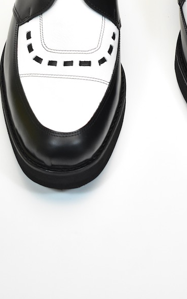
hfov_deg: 11.2
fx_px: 954
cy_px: -11
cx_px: 152
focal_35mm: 117
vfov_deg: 17.3
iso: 1600
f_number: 5.6
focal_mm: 35
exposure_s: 1/640
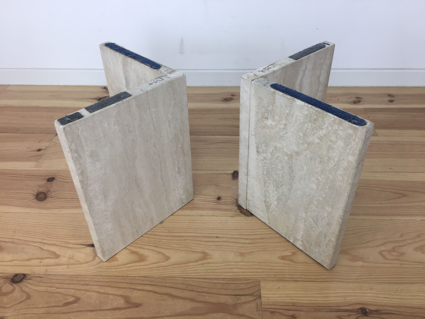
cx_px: 212
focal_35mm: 29
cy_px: 160
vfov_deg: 48.2
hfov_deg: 61.7
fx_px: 356
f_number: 2.2
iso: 32
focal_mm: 4.15
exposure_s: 1/50
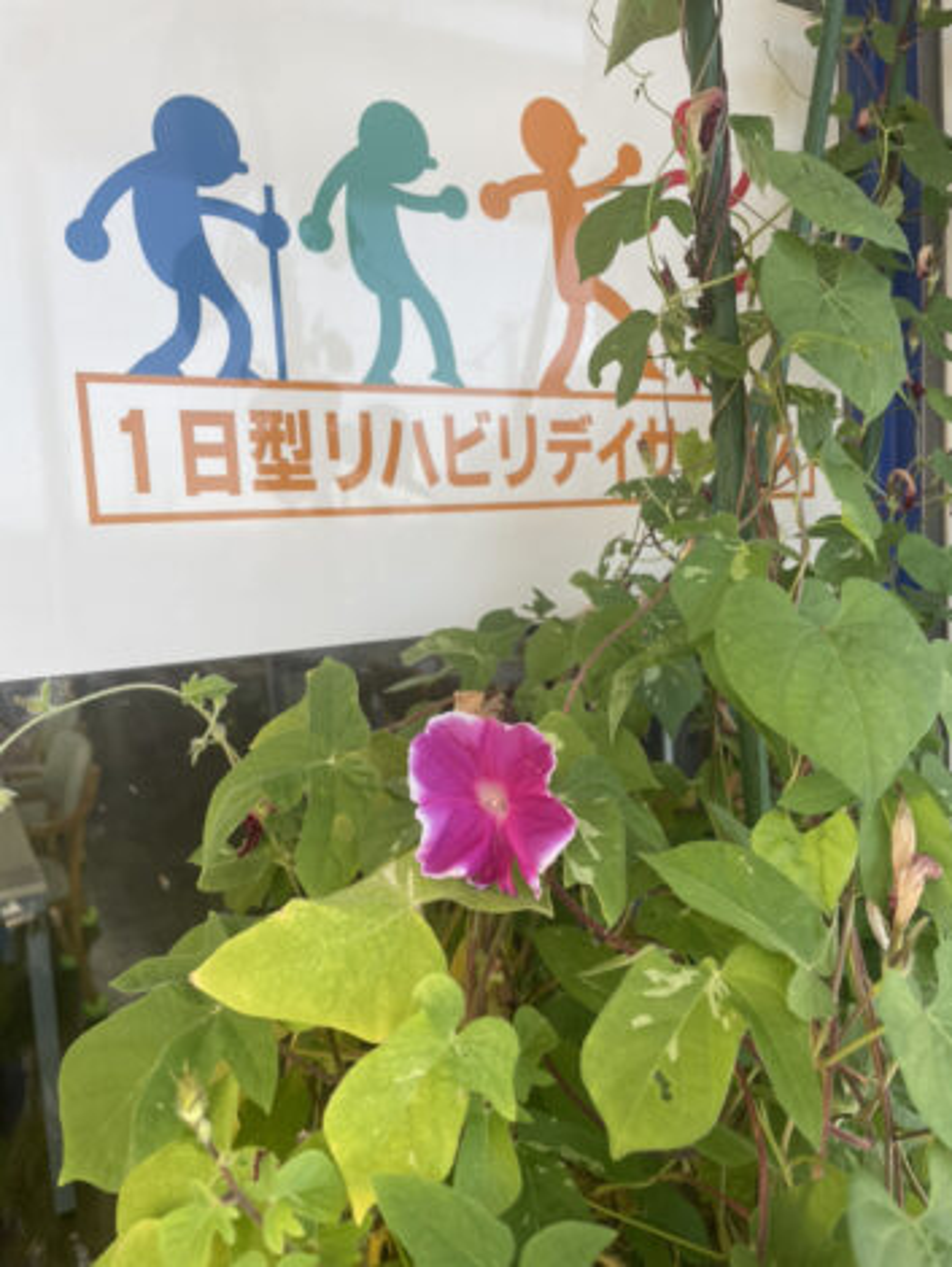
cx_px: 476
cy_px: 634
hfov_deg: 53.1
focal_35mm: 26
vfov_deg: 67.3
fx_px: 953
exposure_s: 1/596
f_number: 1.6
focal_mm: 4.2
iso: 32
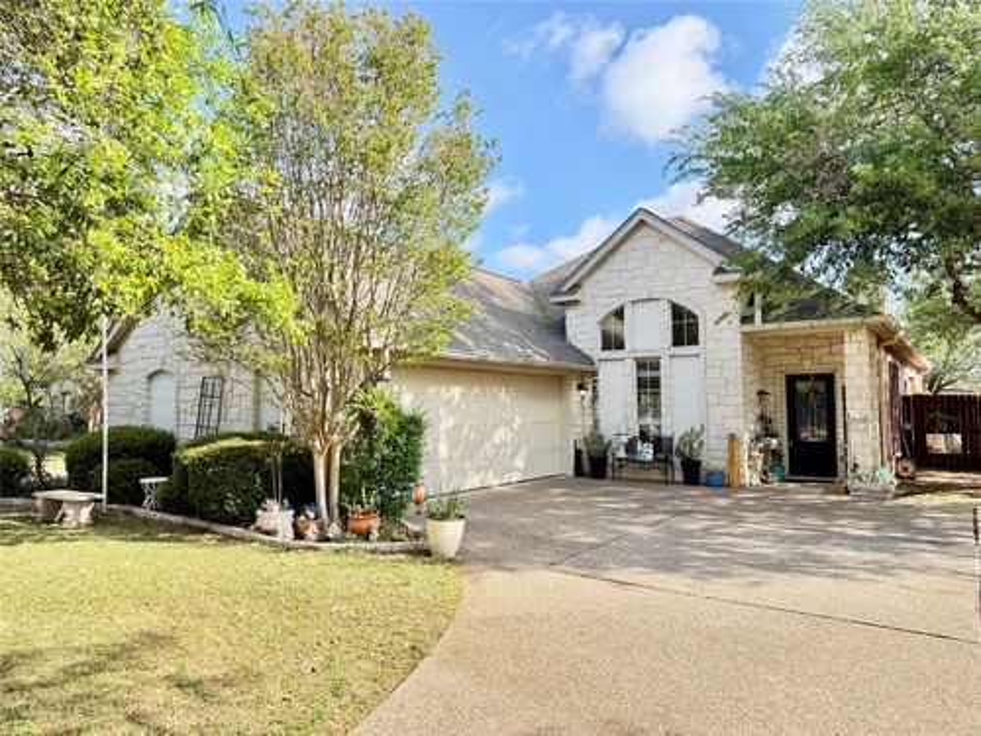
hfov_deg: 71.6
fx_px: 680
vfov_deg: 56.8
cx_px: 490
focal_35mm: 24
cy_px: 368
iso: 100
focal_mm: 6.76
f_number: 1.78
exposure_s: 1/1174
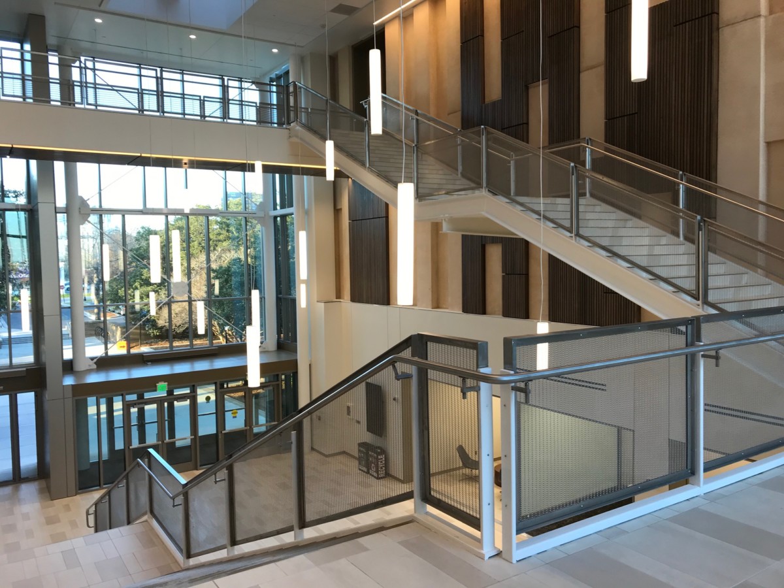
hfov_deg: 63.4
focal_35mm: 28
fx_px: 634
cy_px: 294
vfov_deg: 49.7
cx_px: 392
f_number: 1.8
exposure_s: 1/50
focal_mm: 3.99
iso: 20
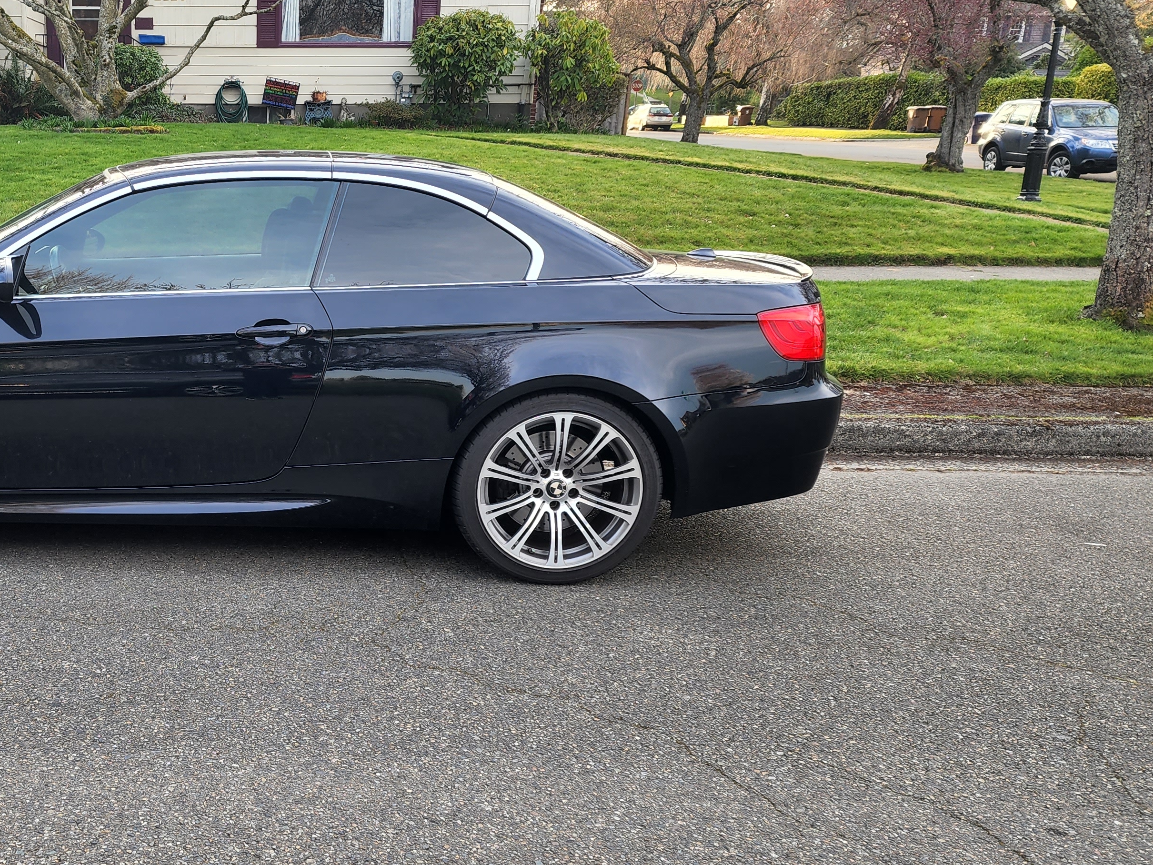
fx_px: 1266
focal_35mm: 38
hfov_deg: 46.1
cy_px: 469
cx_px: 209
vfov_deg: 37.7
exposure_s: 1/180
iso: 50
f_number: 1.8
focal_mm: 6.4
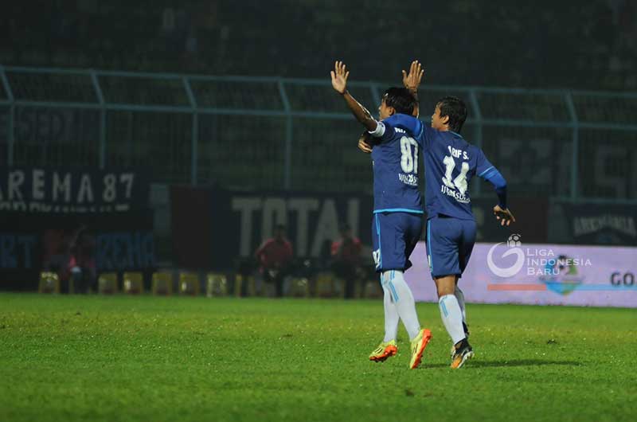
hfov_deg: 6.9
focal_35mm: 300
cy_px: 211
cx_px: 318
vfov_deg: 4.6
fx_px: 5298
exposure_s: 1/400
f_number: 2.8
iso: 800
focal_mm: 200
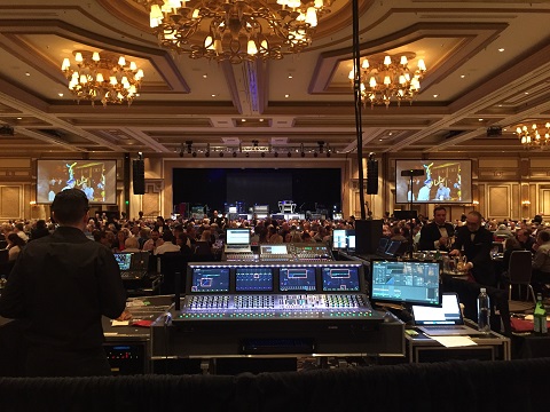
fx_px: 461
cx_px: 275
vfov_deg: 48.2
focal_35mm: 29
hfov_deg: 61.7
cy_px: 206
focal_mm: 4.15
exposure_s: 1/15
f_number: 2.2
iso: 250
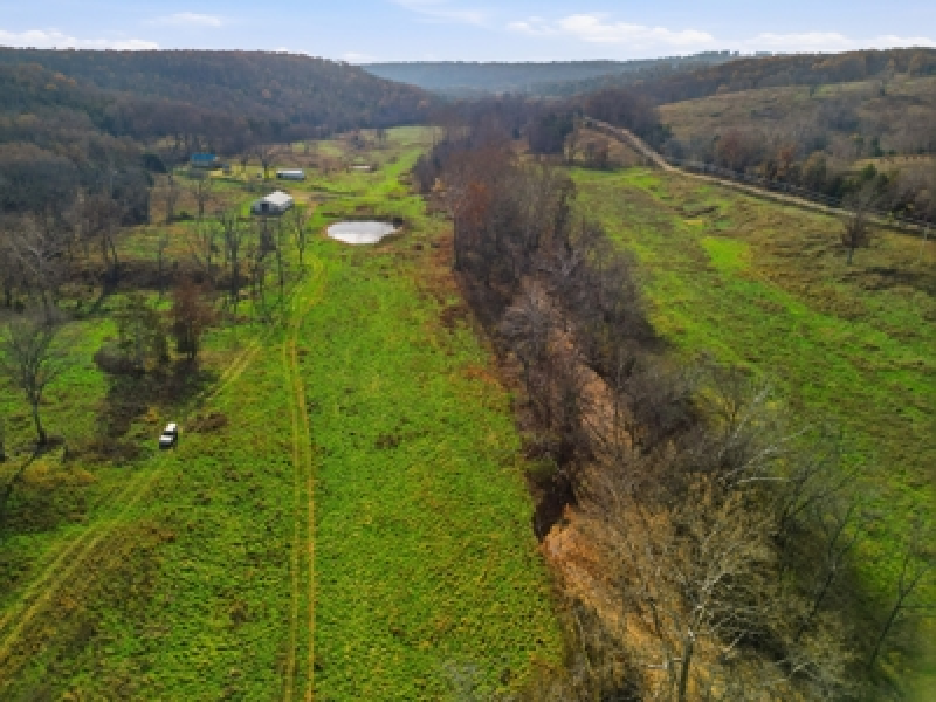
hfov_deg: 71.6
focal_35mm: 24
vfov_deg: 56.8
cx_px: 468
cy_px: 351
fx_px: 649
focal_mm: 6.7
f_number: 1.7
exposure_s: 1/1500
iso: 100
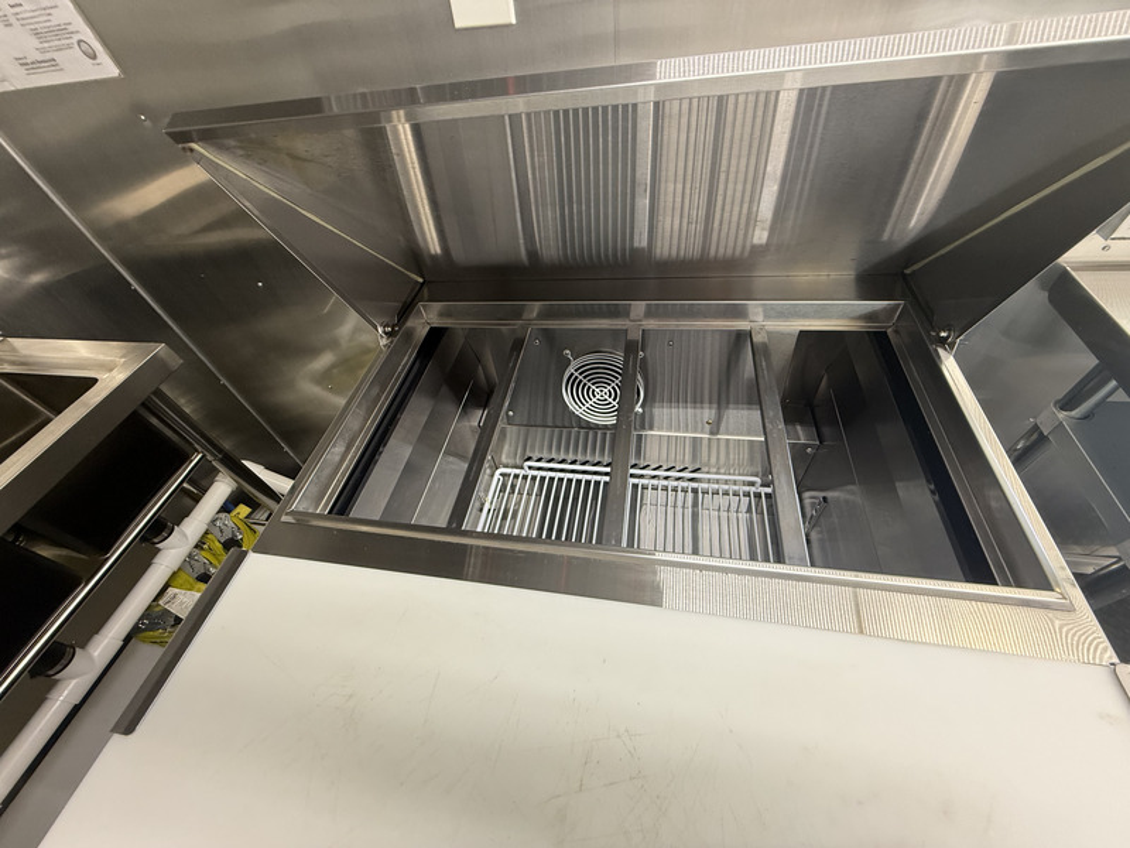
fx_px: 457
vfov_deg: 85.7
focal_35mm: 14
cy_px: 424
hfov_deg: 102.1
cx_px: 565
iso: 200
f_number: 2.2
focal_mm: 2.22
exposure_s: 1/60
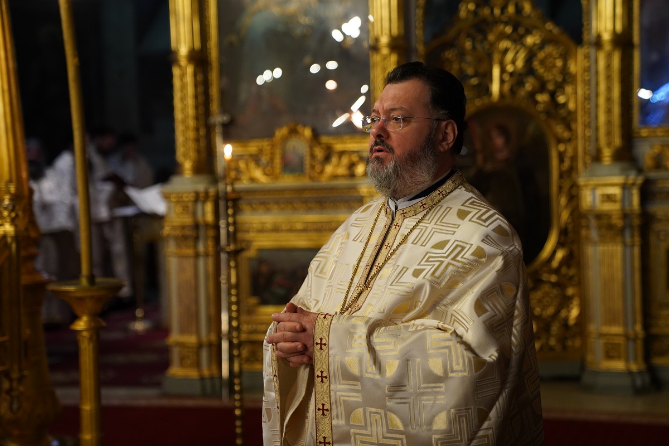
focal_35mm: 70
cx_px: 334
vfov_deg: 19.5
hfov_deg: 28.8
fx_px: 1301
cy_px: 223
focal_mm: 70
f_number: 2.8
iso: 4000
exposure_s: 1/100
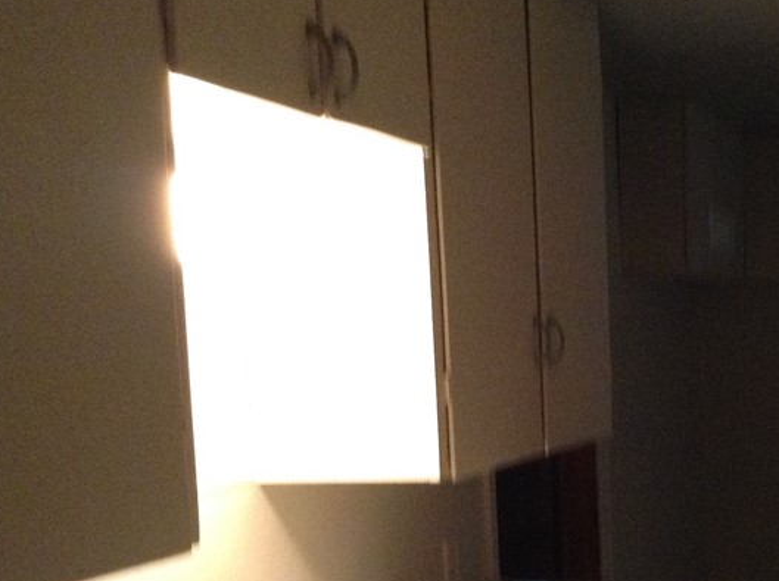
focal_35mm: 64
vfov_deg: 22.6
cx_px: 698
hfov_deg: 29.1
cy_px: 449
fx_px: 1438
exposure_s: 1/15
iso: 320
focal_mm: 3.3
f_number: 2.4
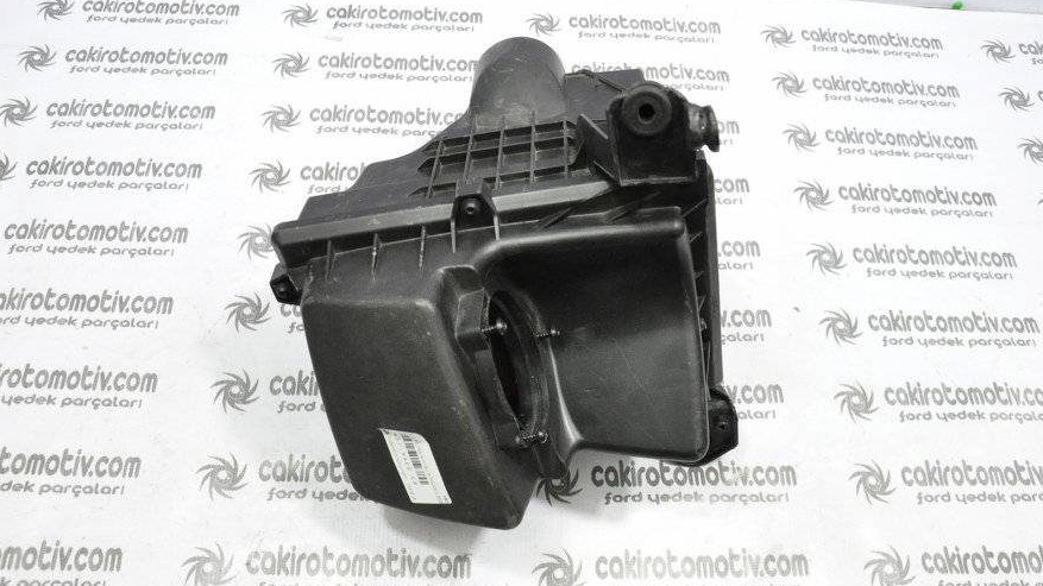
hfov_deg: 66.1
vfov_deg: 40.1
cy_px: 313
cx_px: 533
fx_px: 802
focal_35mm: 29
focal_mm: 18
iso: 3200
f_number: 7.1
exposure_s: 1/100
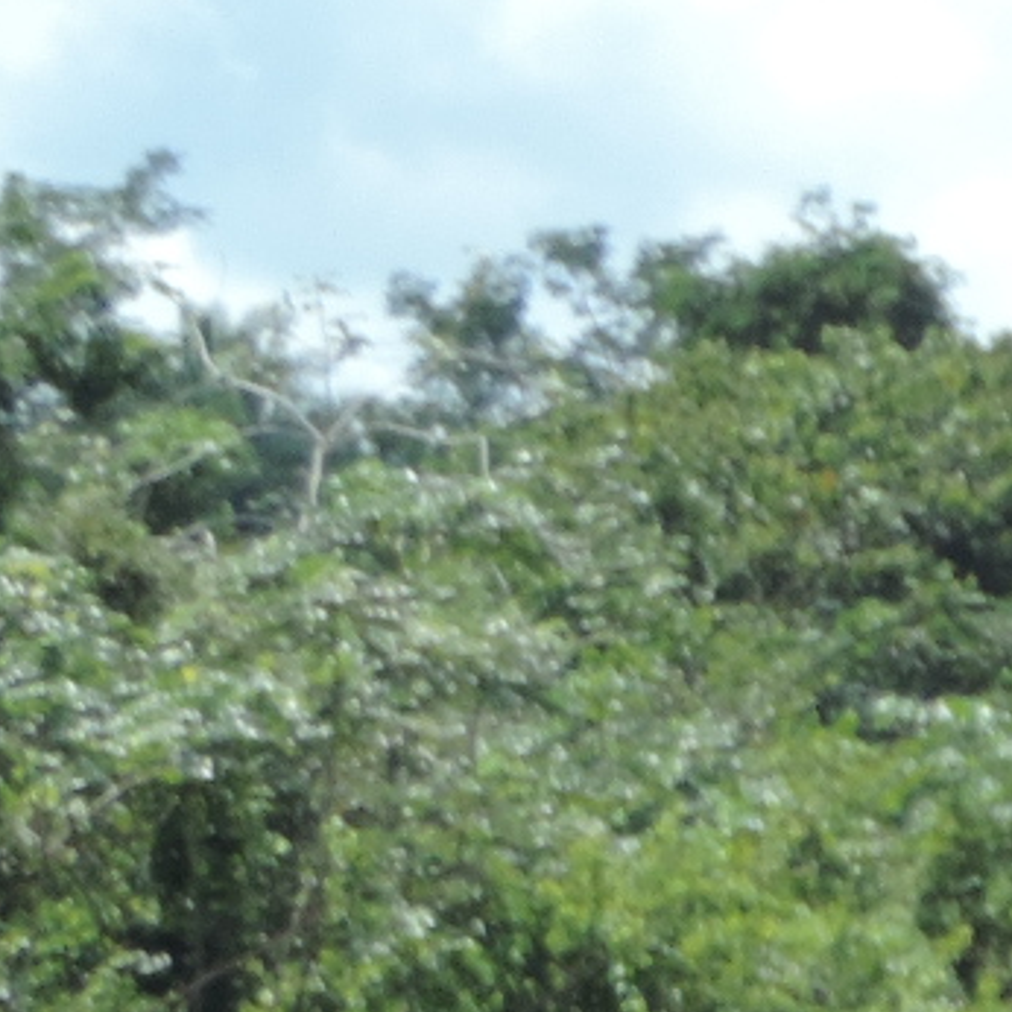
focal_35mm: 494
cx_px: 3089
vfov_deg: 3.5
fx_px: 16339
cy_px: 2053
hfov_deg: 3.5
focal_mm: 15.1
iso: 80
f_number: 4
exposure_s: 1/400
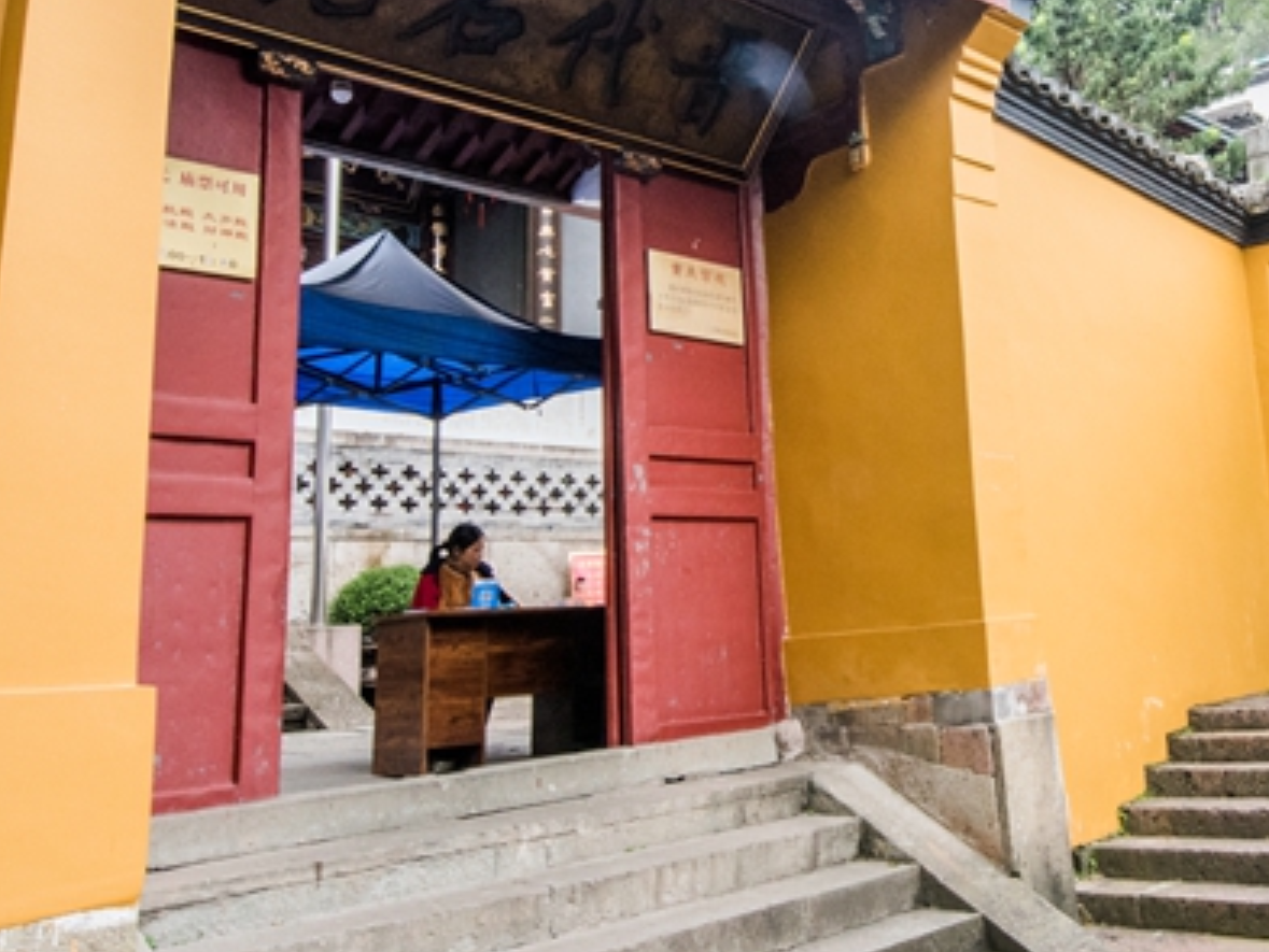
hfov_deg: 47.0
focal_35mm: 37
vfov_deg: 38.3
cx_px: 1046
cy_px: 331
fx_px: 1357
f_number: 13
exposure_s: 1/100
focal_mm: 14
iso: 640
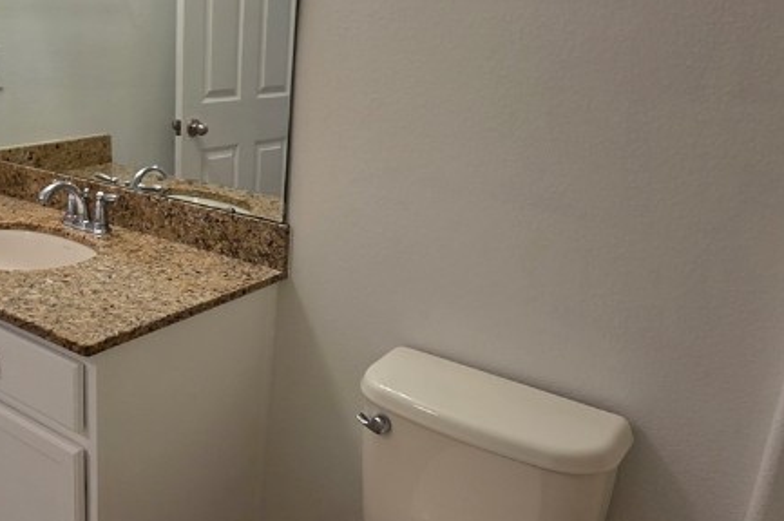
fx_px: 696
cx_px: 208
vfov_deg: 41.0
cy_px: 244
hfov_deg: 56.2
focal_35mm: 32
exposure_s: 1/120
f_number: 1.9
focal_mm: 2.2
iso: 125
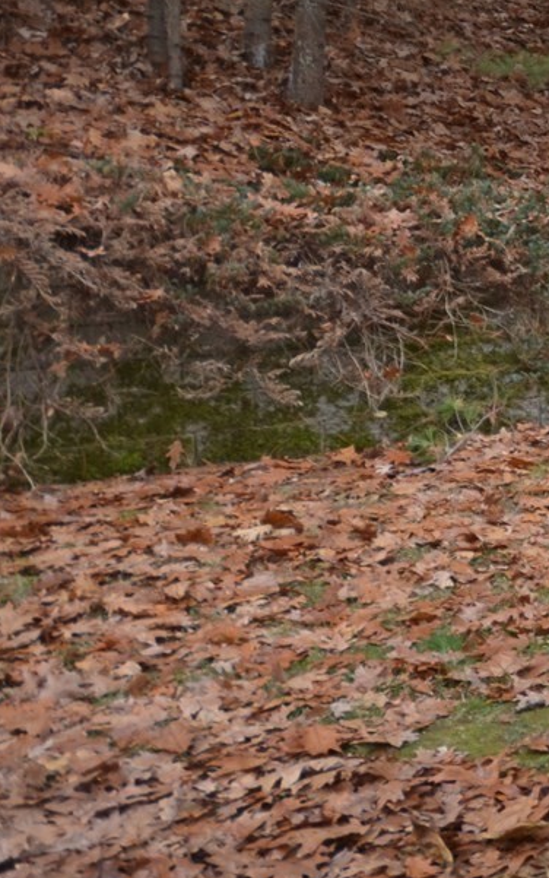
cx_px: 1253
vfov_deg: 38.0
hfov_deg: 15.7
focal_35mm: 52
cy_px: 228
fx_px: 1244
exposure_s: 1/80
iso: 200
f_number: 4.5
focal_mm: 10
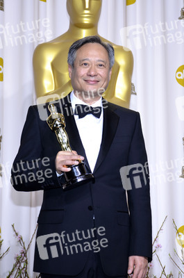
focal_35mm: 135
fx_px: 1039
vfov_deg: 15.2
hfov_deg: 10.1
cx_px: 92
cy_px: 139
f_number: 6.3
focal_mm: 90
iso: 500
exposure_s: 1/250
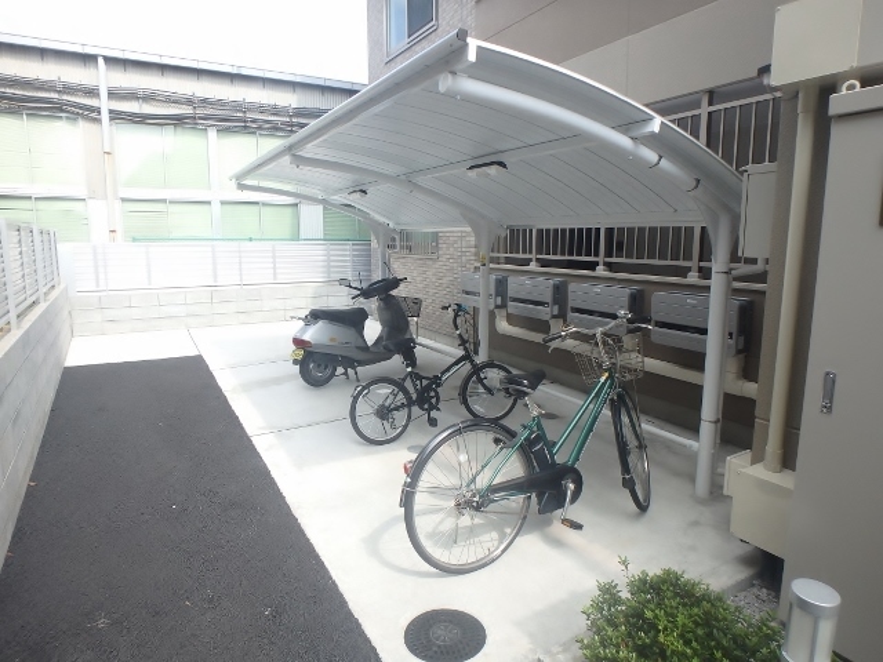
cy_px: 331
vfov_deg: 63.4
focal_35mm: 21
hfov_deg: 79.0
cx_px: 442
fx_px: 536
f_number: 3.5
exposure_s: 1/320
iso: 125
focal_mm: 3.7
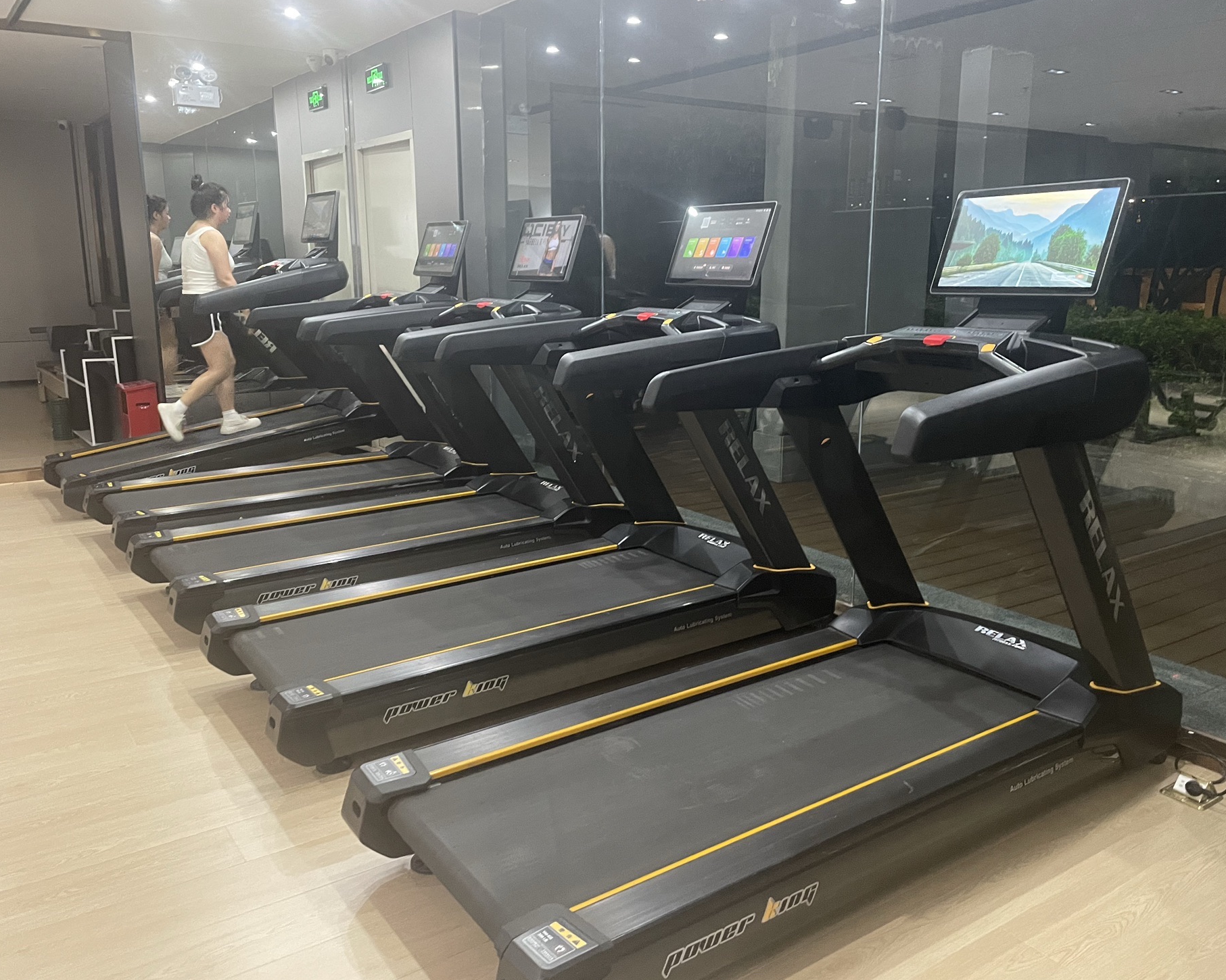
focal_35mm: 28
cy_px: 479
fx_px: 1016
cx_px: 640
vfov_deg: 51.5
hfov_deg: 62.2
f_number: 1.6
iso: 400
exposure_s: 1/33
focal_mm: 4.2
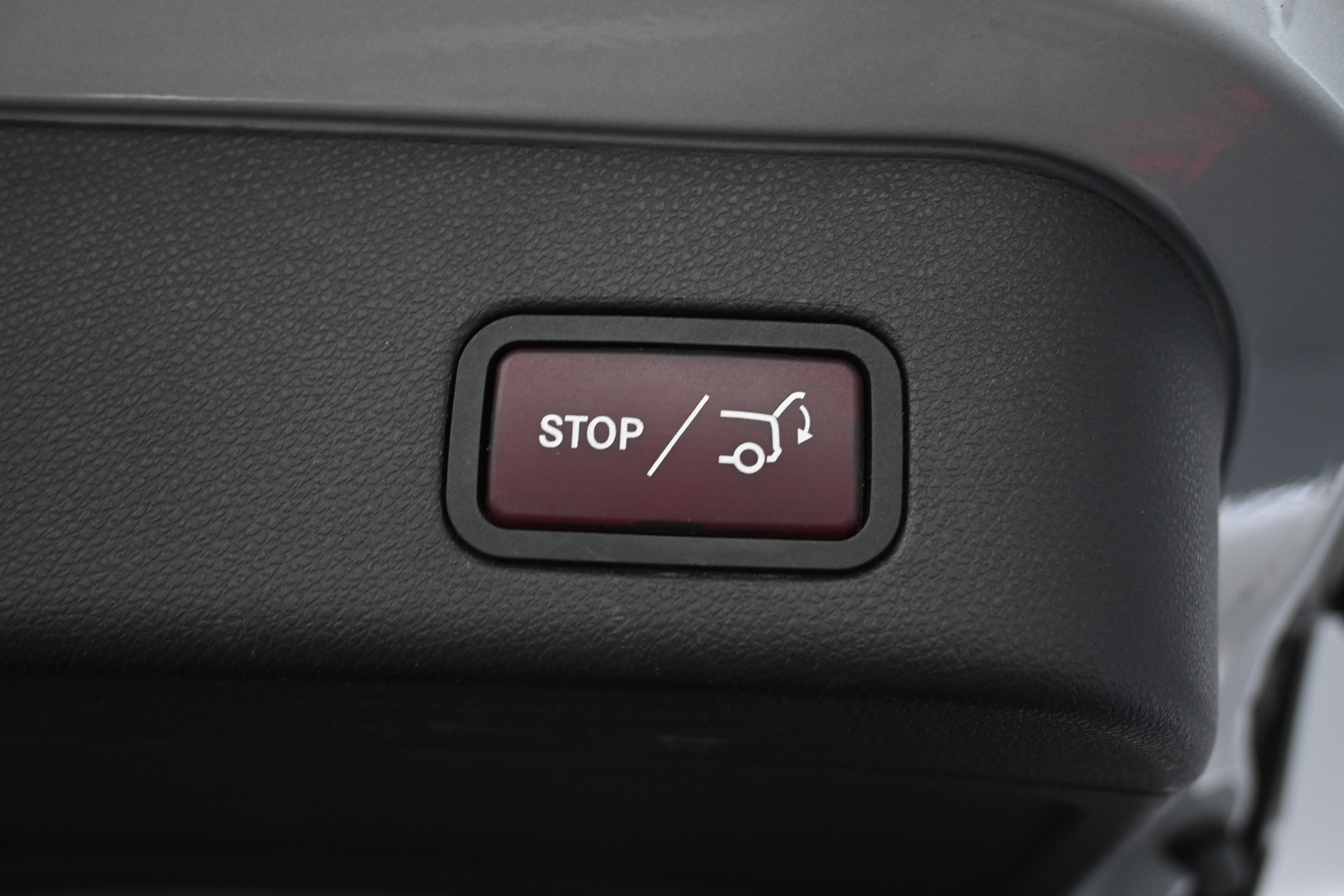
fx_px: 1540
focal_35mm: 41
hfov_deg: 47.2
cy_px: 448
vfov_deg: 32.4
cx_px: 672
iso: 500
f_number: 4.5
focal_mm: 27.5
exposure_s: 1/40
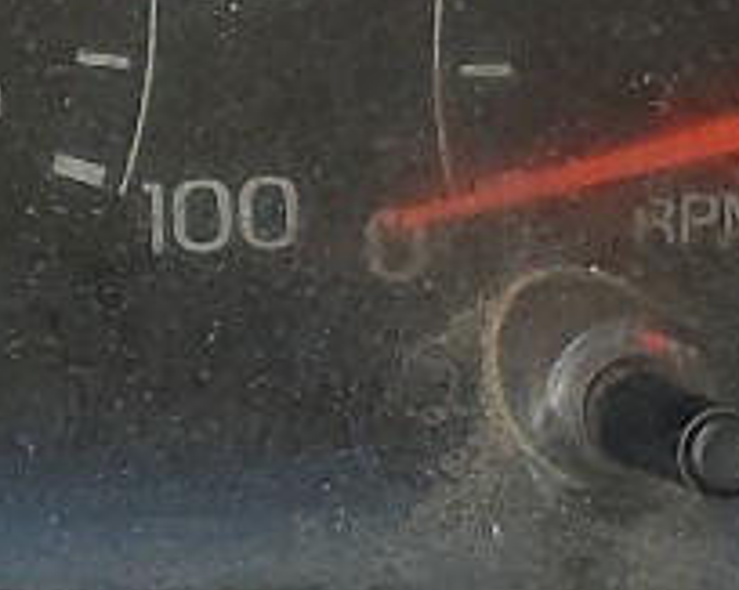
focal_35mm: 199
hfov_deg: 9.1
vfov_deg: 7.6
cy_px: -308
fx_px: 4350
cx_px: -772
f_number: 1.5
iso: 50
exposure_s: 1/222
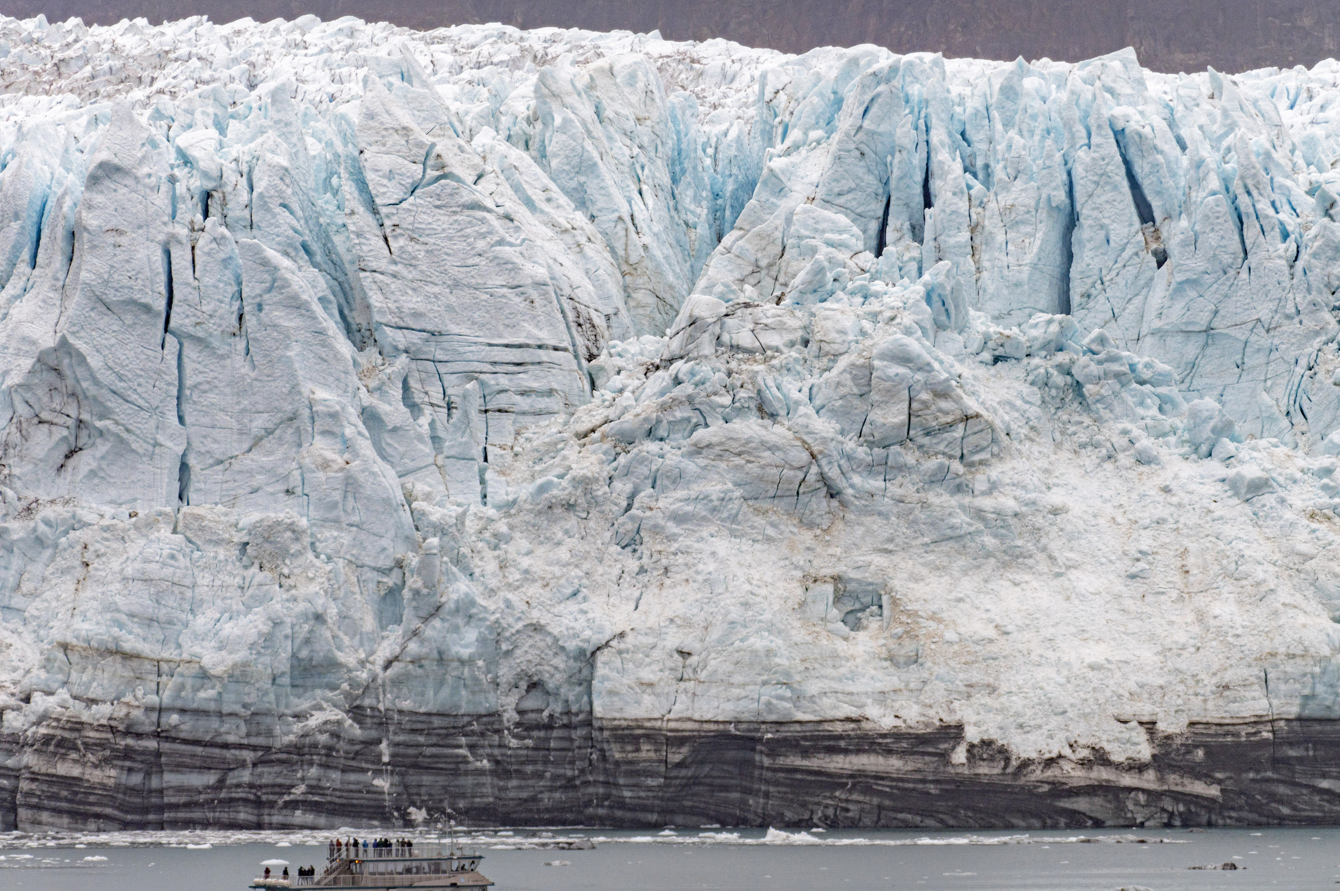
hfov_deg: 6.6
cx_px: 680
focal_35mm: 313
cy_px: 488
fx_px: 11643
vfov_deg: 4.4
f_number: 8
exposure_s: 1/320
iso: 400
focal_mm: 280
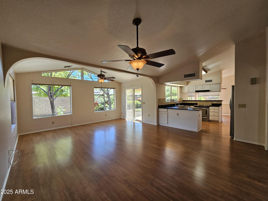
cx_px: 134
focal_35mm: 13
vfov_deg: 89.9
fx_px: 101
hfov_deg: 106.2
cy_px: 100
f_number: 2.2
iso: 80
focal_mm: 2.2
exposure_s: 1/60
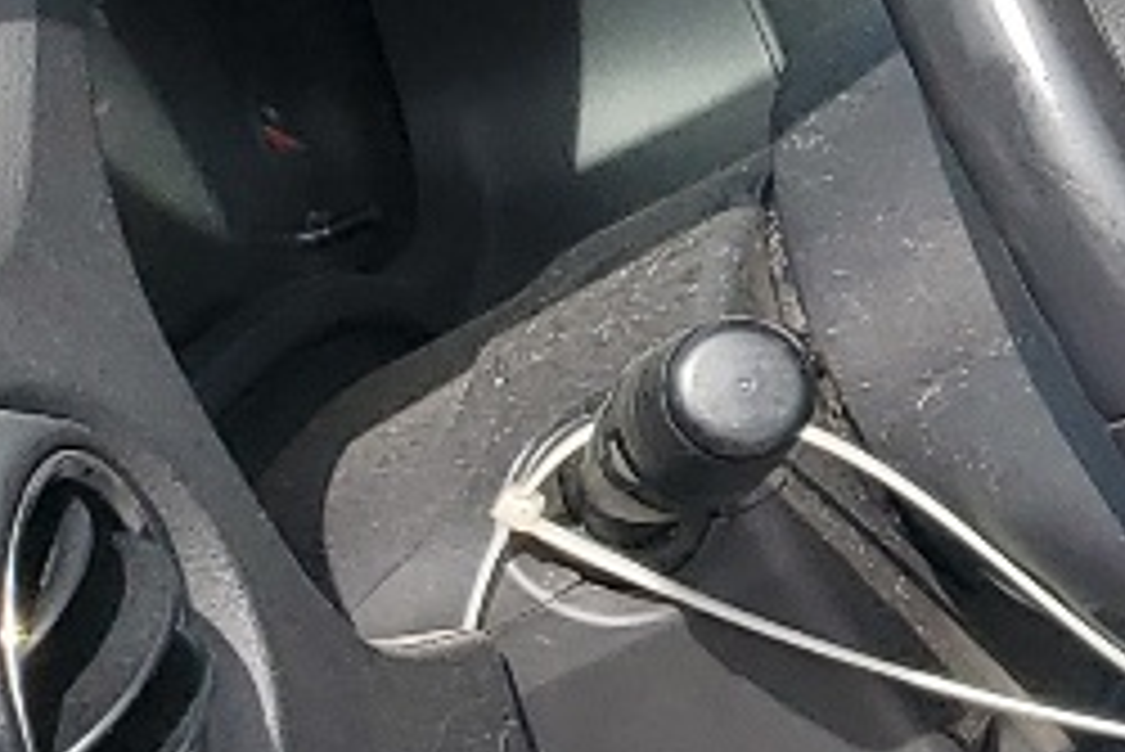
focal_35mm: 173
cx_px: 2241
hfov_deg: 10.8
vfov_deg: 7.9
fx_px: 5409
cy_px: 811
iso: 50
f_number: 1.5
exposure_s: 1/2000
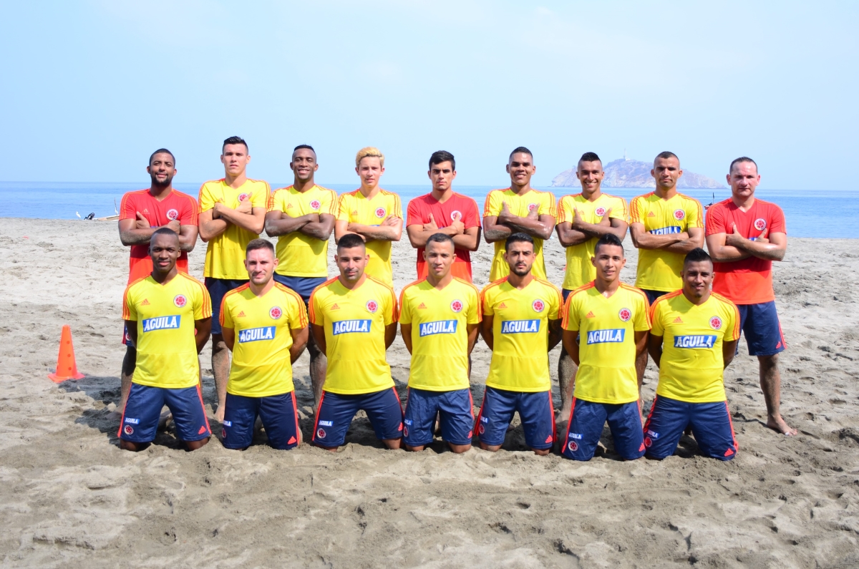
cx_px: 430
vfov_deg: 43.4
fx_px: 714
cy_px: 284
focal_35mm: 30
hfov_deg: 62.0
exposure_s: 1/640
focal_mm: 20
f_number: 3.5
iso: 100
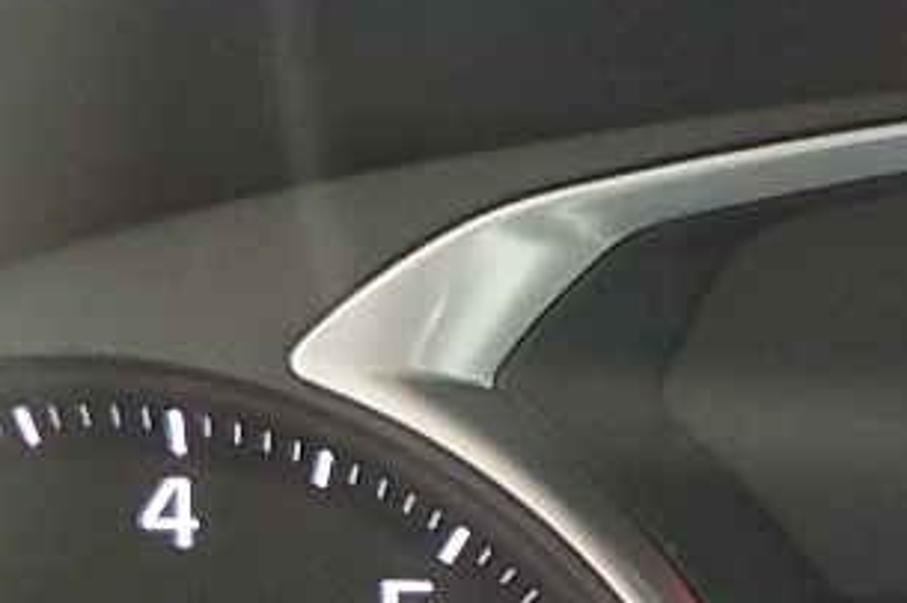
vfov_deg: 9.6
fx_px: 3576
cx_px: 1448
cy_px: 603
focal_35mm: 142
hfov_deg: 13.4
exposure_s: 1/30
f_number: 1.5
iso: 308
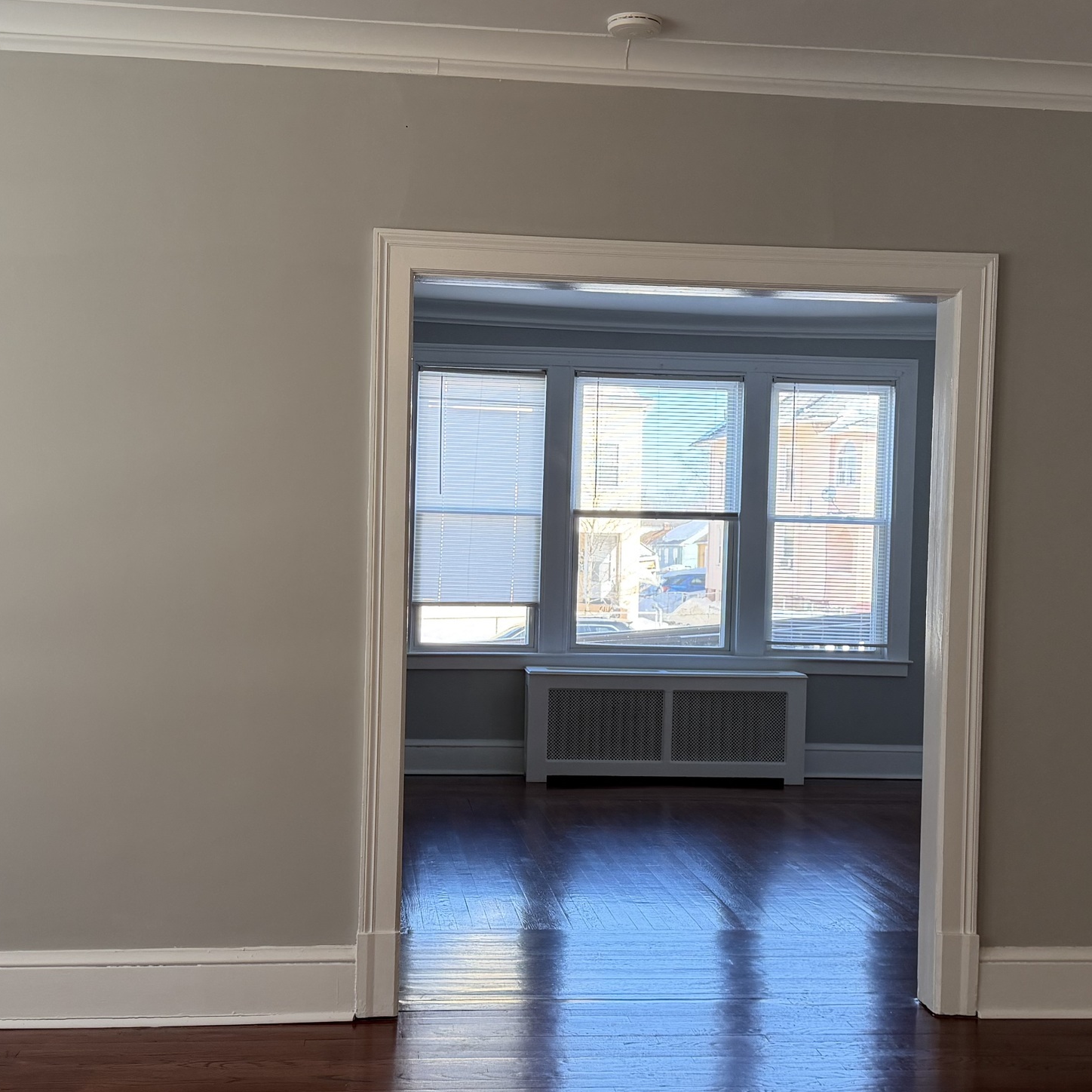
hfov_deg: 37.6
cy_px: 569
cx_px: 556
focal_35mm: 45
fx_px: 1606
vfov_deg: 37.5
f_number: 1.78
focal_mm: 6.76
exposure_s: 1/218
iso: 160
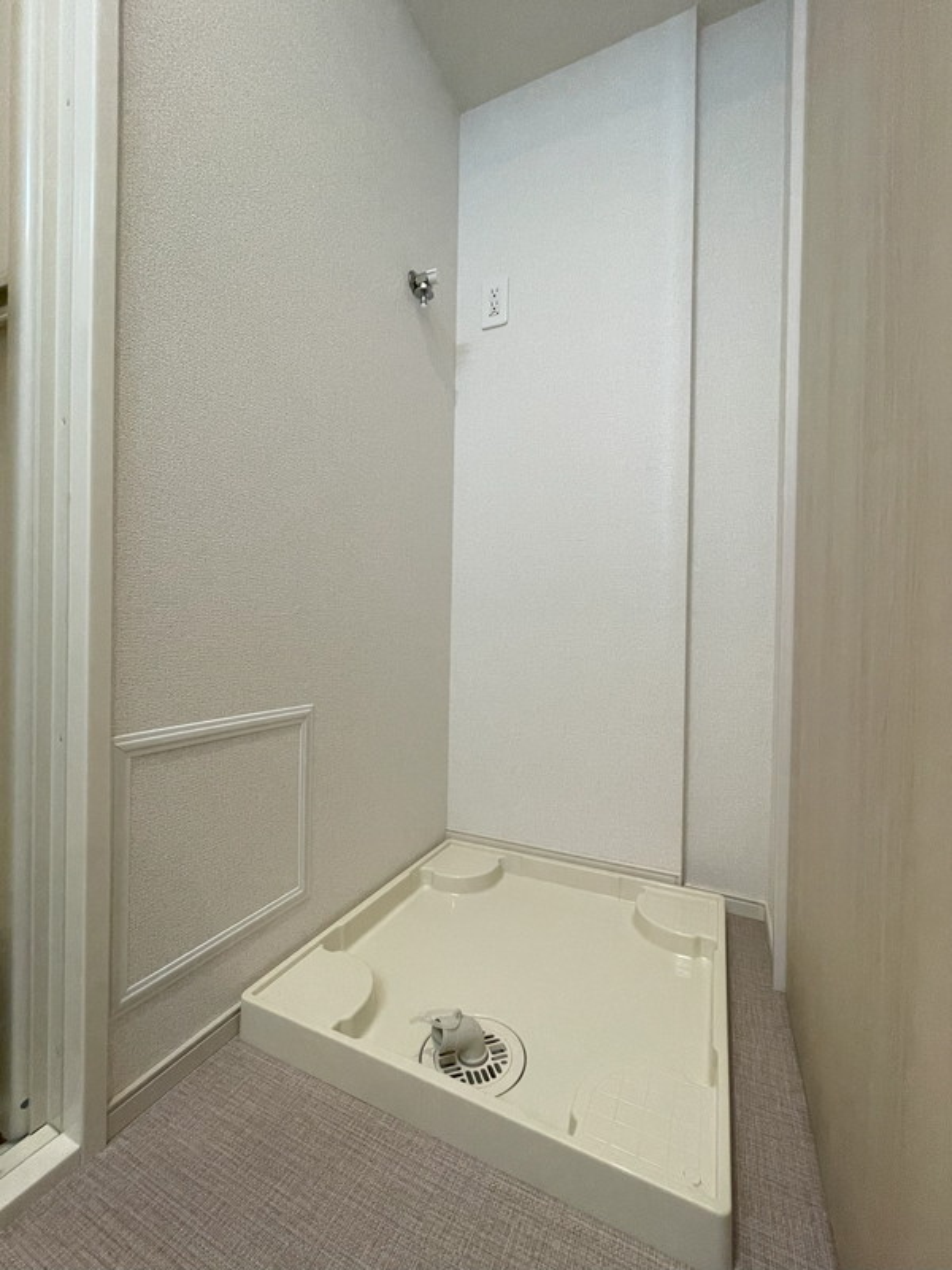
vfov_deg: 102.1
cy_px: 635
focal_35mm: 14
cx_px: 476
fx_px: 513
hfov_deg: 85.7
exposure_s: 1/100
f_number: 2.4
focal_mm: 1.55
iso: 320
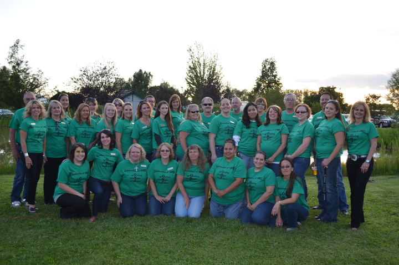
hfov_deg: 53.2
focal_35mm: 36
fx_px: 398
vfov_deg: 36.7
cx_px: 200
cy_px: 132
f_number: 4
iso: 180
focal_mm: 24
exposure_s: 1/200
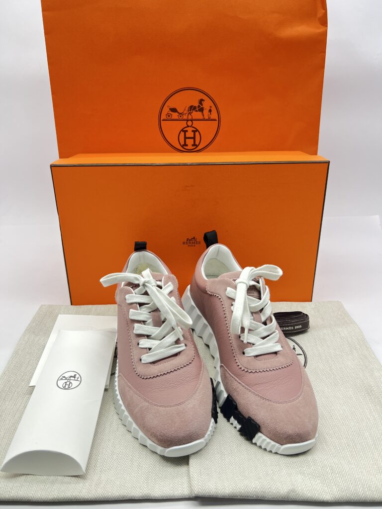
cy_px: 254
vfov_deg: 67.3
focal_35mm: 26
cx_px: 191
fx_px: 383
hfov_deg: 53.1
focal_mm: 5.7
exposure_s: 1/100
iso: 80
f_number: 1.5
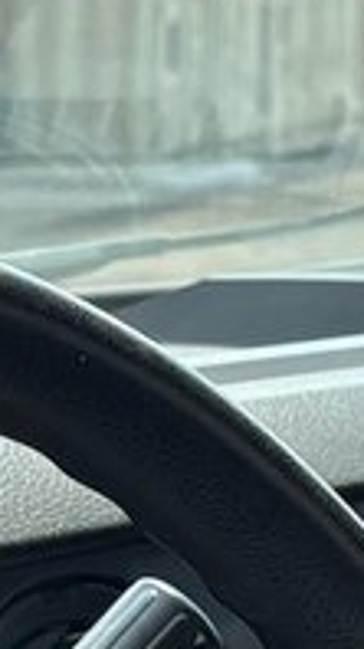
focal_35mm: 217
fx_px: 3733
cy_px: 713
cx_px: 80
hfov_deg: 5.6
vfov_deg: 9.8
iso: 64
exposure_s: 1/1081
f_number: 1.6
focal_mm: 5.96
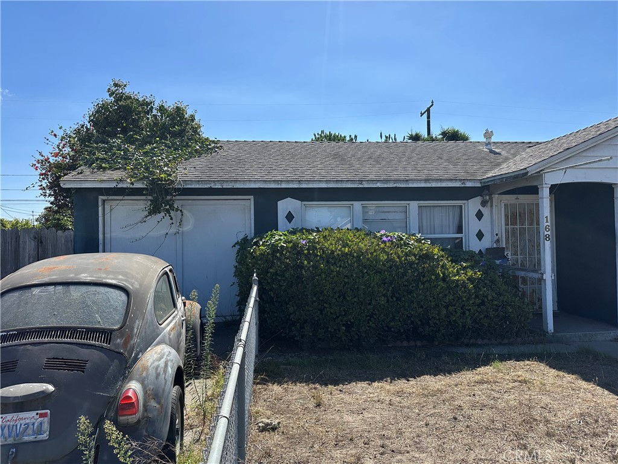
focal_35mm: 24
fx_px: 428
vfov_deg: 56.8
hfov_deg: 71.6
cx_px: 309
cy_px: 232
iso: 80
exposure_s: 1/4545
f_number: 1.78
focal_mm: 6.86
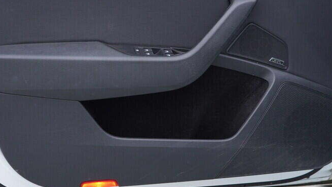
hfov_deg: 35.4
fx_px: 519
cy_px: 45
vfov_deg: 20.2
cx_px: 151
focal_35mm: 59
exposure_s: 1/50
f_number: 3.2
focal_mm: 24
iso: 125
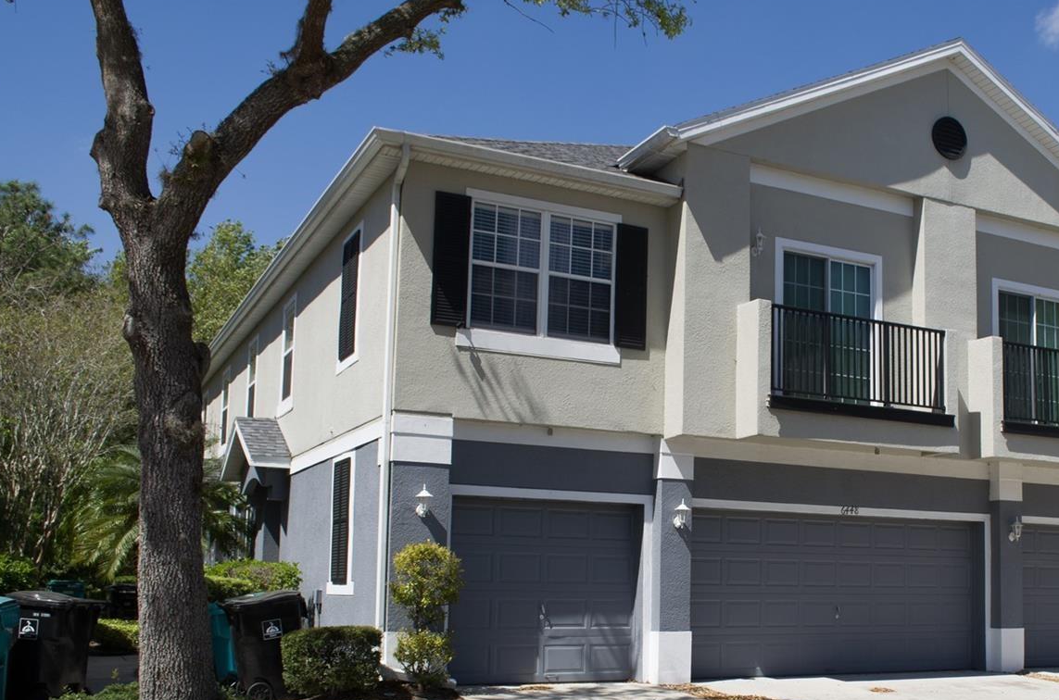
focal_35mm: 42
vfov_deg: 31.4
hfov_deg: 45.7
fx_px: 1232
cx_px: 712
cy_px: 475
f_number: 8
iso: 100
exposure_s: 1/250
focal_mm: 20
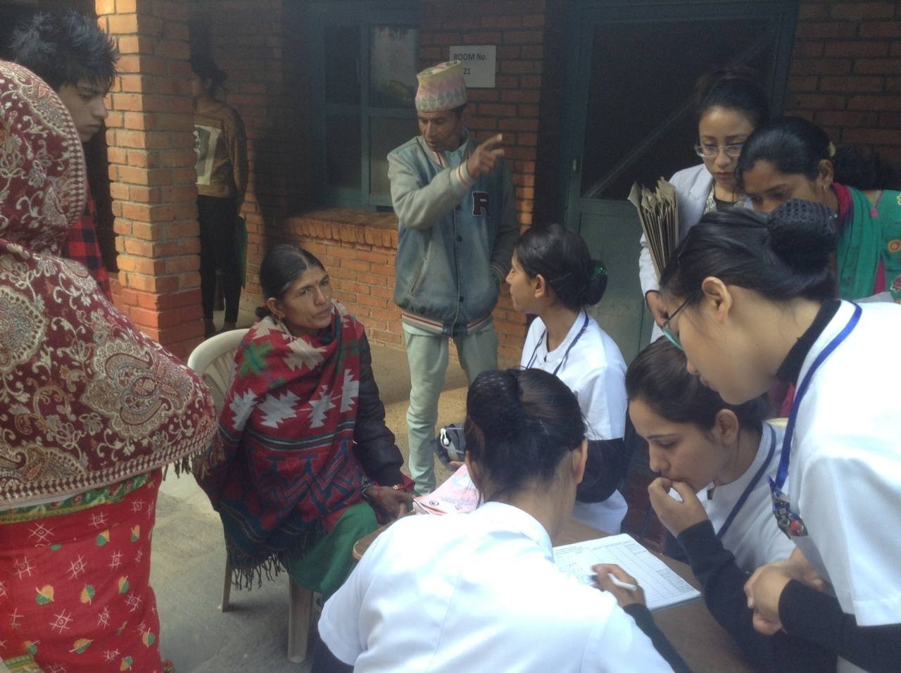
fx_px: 858
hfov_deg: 55.4
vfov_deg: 42.8
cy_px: 336
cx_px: 450
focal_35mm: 33
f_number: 2.4
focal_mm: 3.3
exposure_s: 1/60
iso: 32
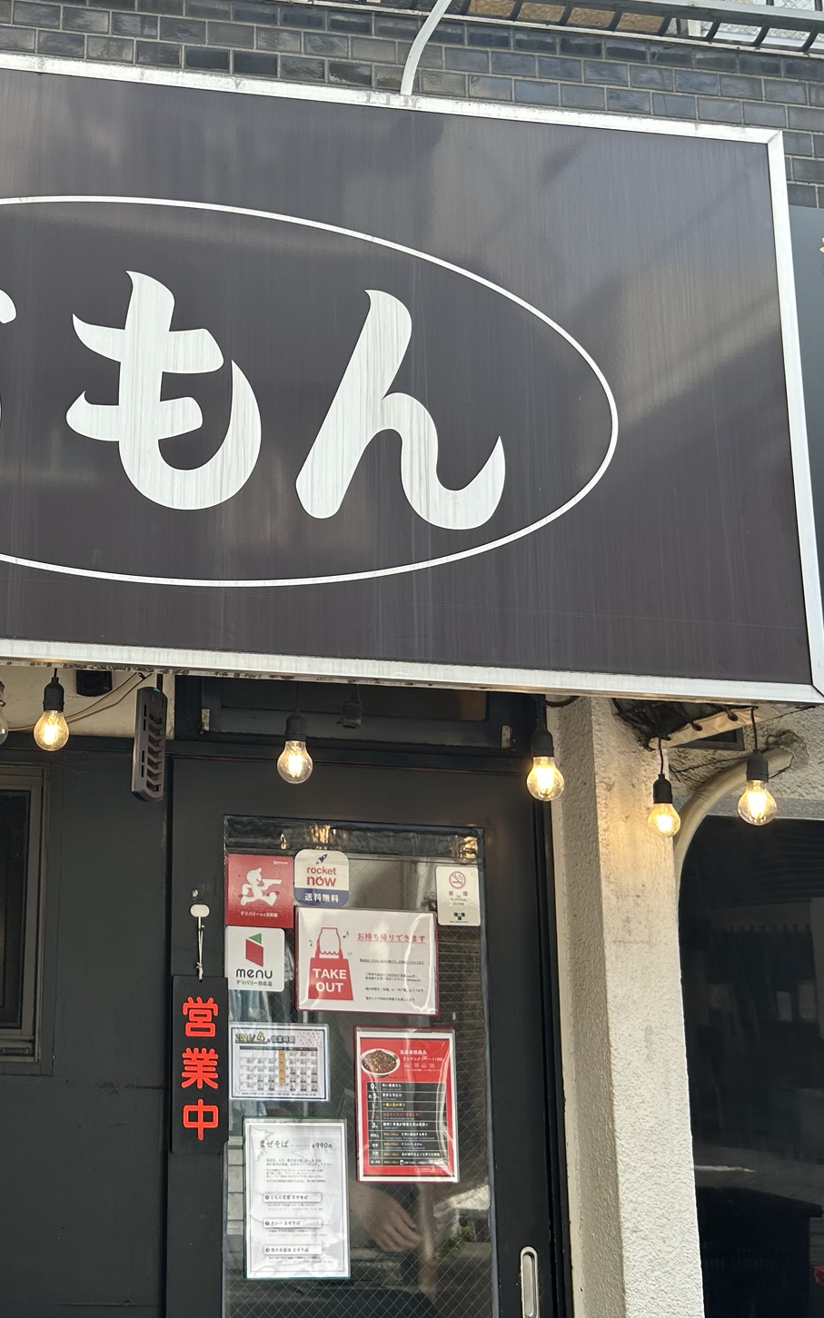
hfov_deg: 31.8
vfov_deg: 51.5
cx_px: 62
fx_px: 1365
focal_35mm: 38
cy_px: 657
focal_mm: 5.7
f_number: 1.5
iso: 50
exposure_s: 1/506
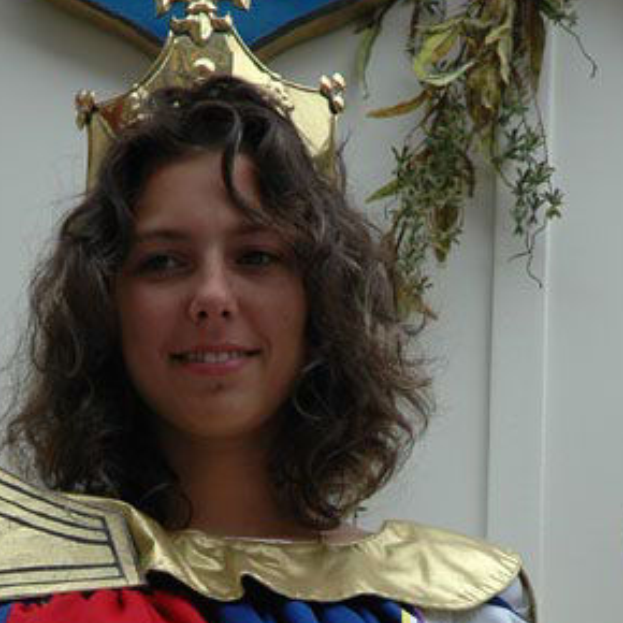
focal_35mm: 246
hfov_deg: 7.1
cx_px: 247
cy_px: 793
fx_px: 5009
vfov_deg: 7.1
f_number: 6.3
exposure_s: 1/320
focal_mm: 70
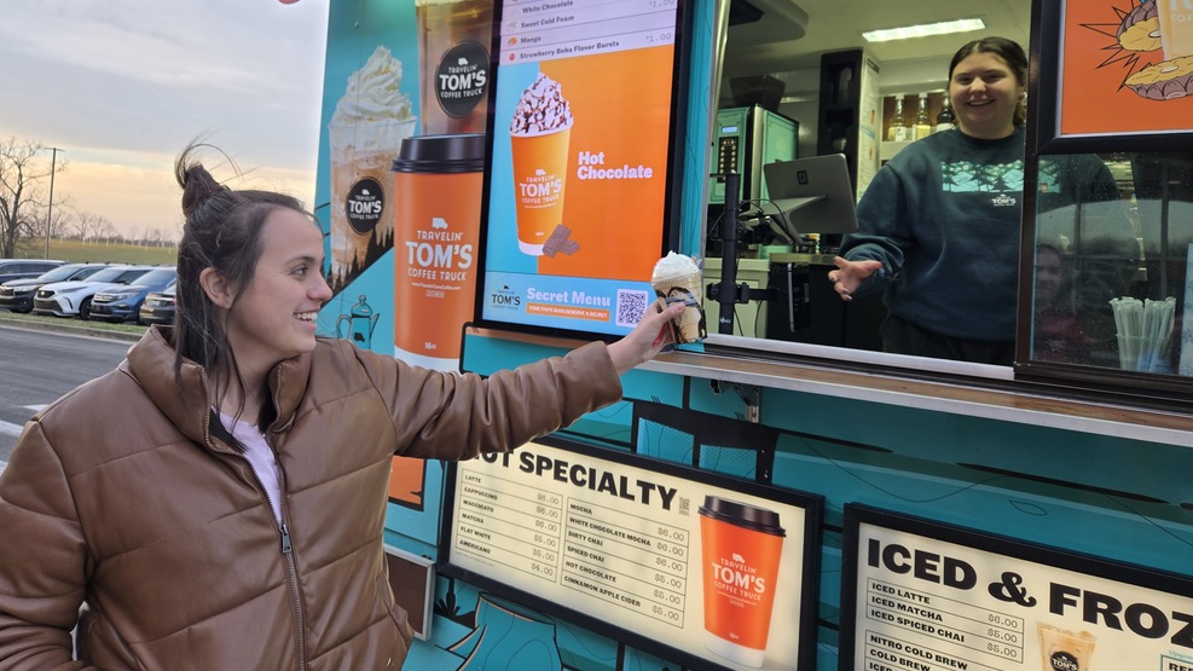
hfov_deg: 71.9
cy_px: 241
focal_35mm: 26
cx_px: 590
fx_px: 822
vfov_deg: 43.9
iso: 50
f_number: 1.8
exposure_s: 1/180
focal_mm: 5.4
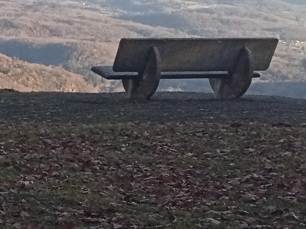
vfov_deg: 14.3
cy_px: 35
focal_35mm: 103
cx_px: -168
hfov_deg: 17.1
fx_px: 910
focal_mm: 3.46
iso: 103
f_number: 2.2
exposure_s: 1/439
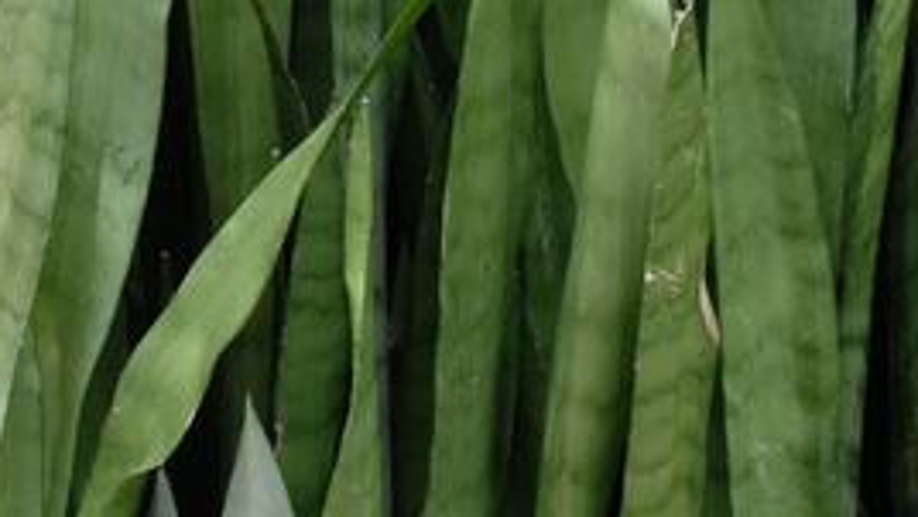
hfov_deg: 12.8
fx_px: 4091
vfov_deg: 7.1
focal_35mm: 168
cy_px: -223
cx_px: 255
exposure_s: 1/125
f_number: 5.6
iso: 400
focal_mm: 28
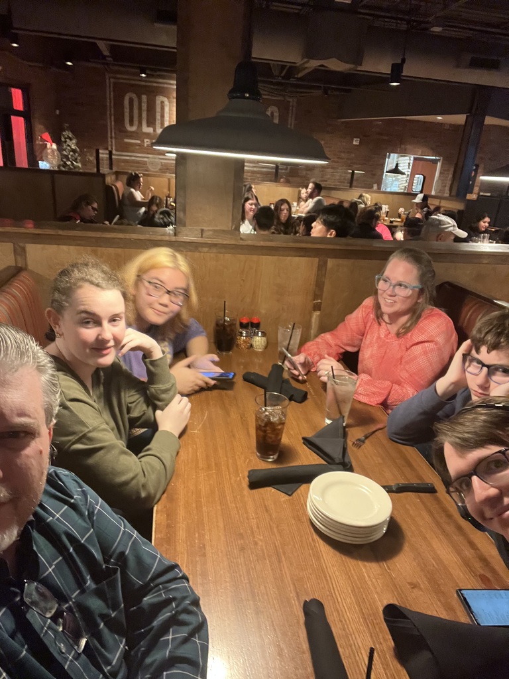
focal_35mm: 23
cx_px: 254
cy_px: 340
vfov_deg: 73.9
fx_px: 451
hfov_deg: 58.9
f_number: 2.2
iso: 640
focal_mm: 2.71
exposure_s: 1/24
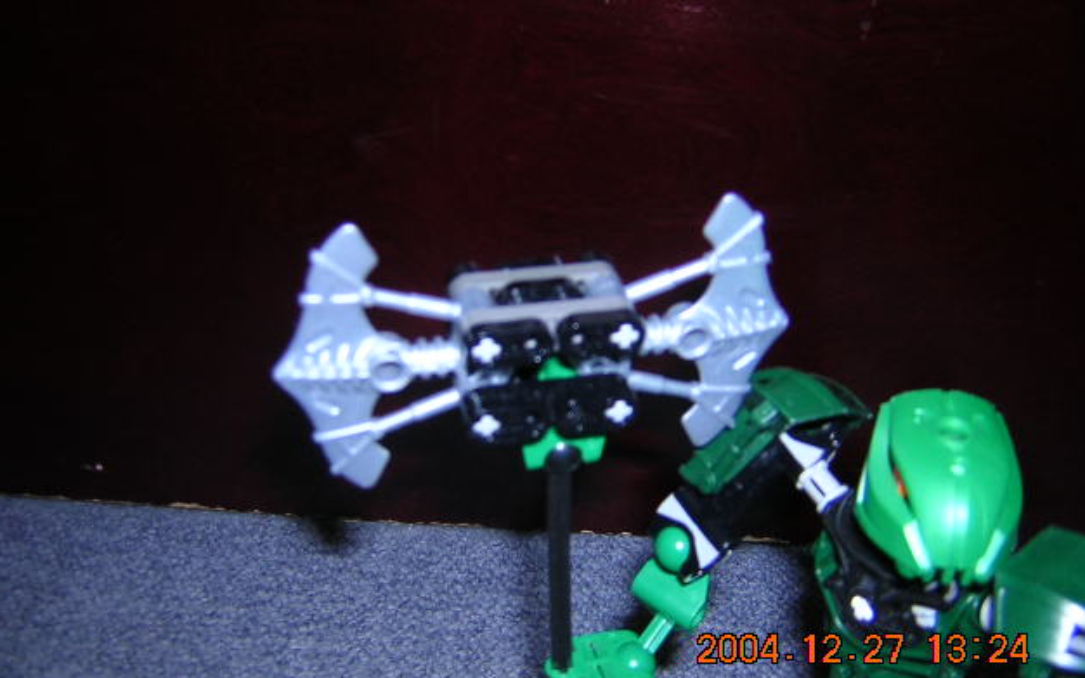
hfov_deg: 50.4
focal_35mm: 39
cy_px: 319
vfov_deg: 32.7
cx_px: 537
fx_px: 1153
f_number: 2.6
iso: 100
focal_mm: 4.7
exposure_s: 1/60.1
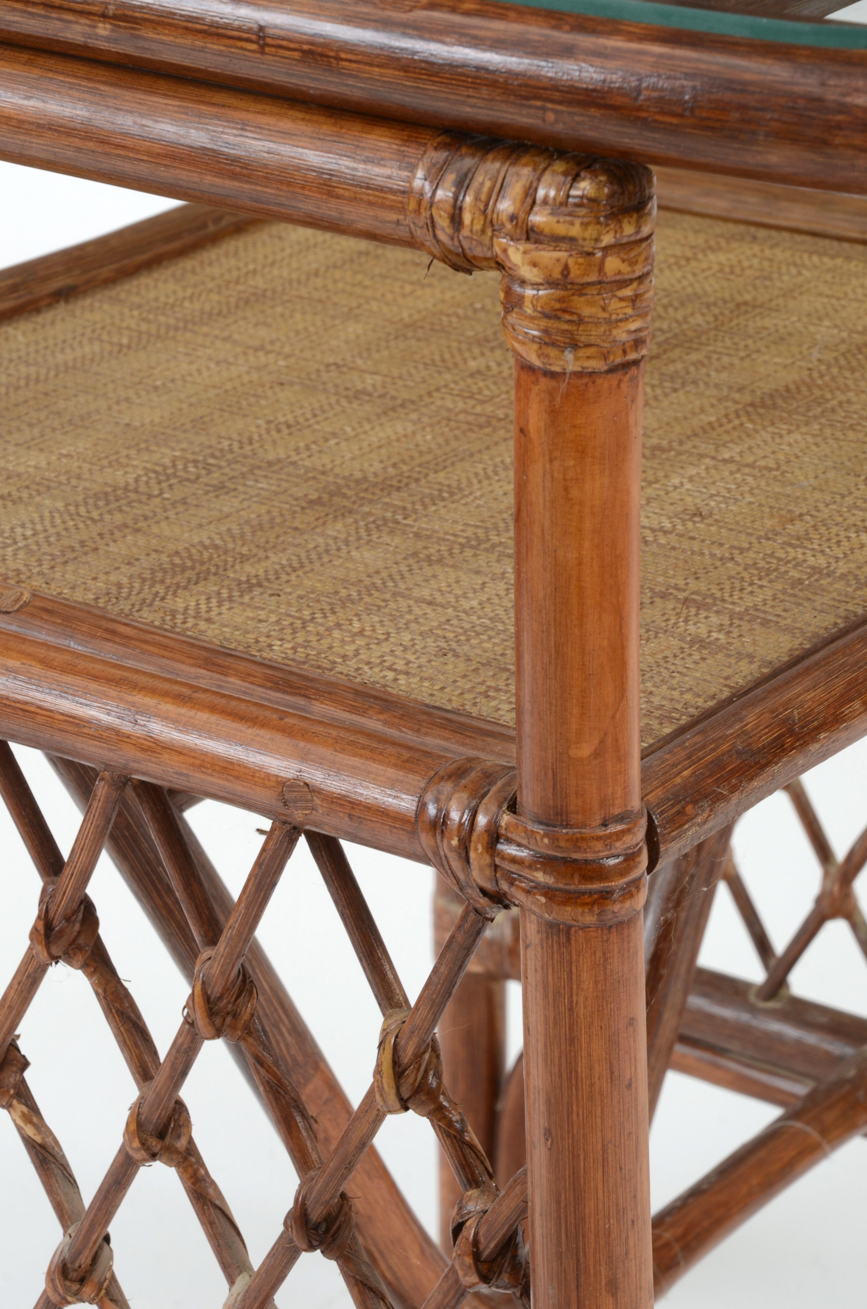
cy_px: 654
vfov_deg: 17.1
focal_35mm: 120
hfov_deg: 11.4
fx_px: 4354
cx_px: 434
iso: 200
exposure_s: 1/125
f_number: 11
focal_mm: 80
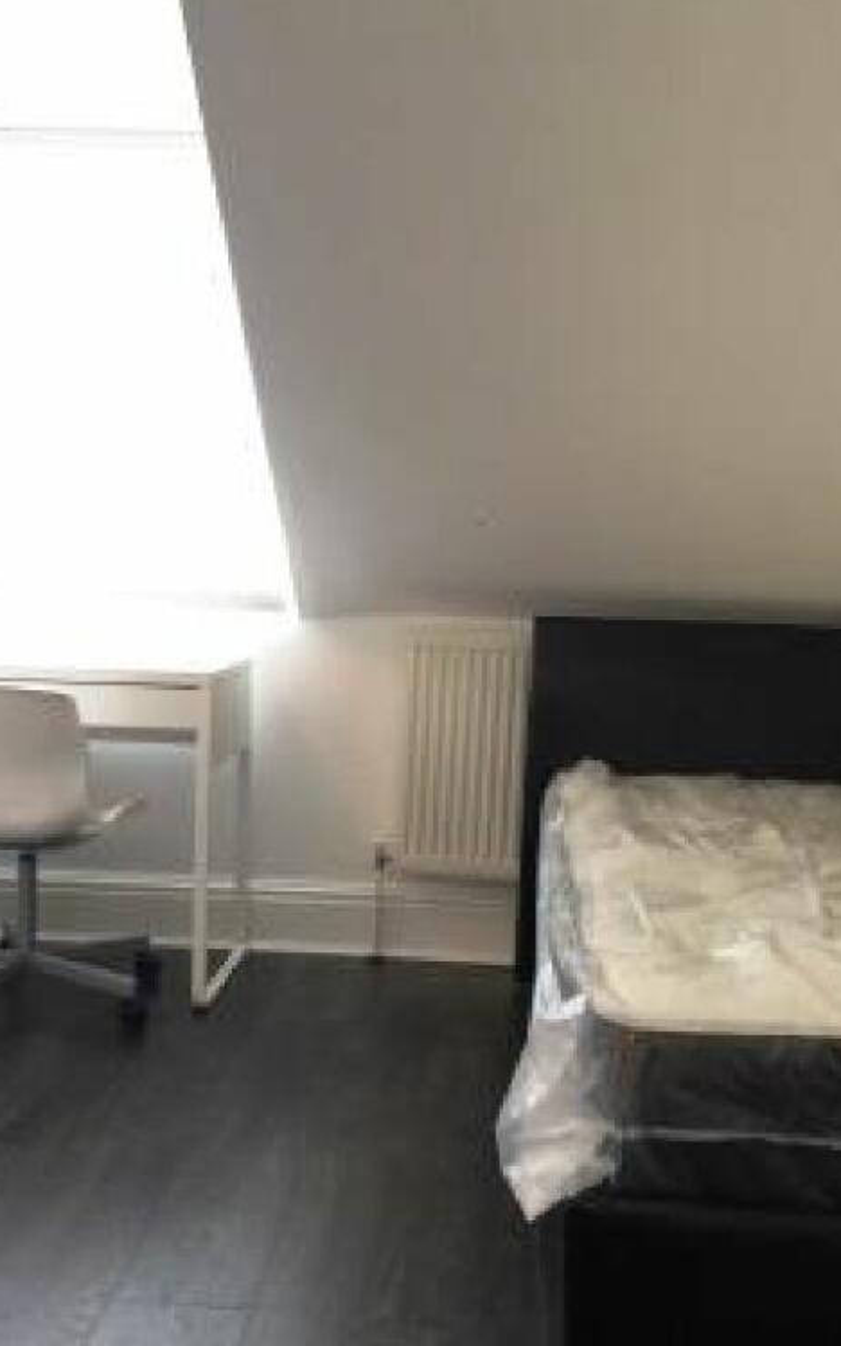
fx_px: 1541
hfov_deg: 30.4
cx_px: 305
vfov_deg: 47.2
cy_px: 658
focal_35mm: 42
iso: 32
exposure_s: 1/40
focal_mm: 4.15
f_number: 2.2
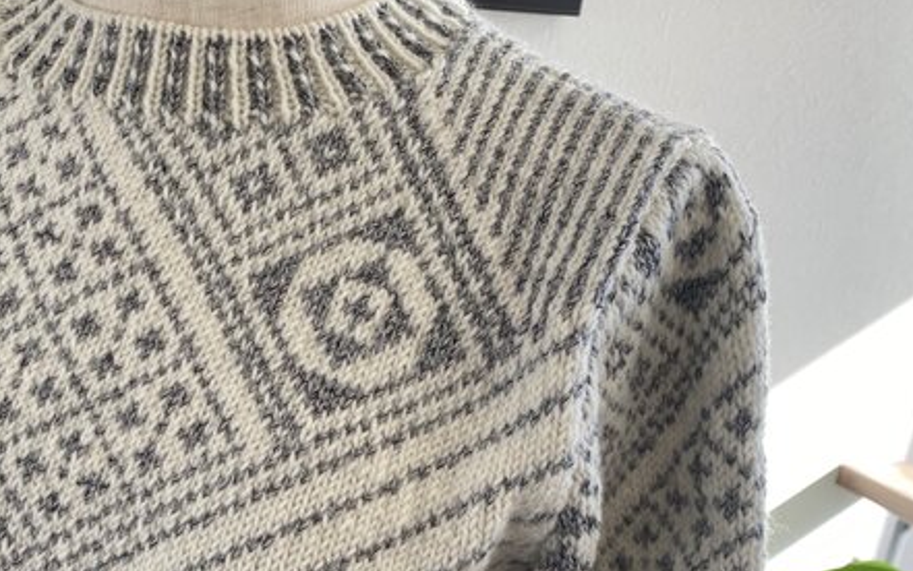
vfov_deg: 31.5
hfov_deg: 48.3
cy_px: 422
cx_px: 292
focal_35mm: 40
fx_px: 996
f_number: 1.8
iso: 40
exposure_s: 1/121
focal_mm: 4.25
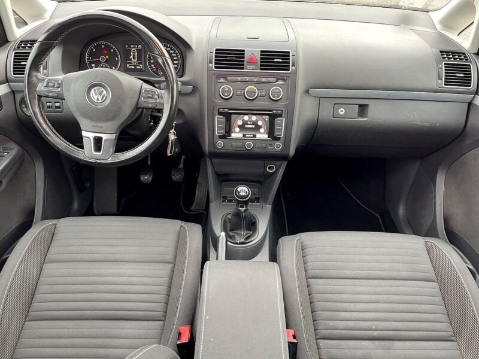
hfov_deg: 67.3
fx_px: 360
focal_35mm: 26
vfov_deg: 53.1
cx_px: 240
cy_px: 180
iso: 200
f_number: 1.6
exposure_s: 1/50
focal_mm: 4.2
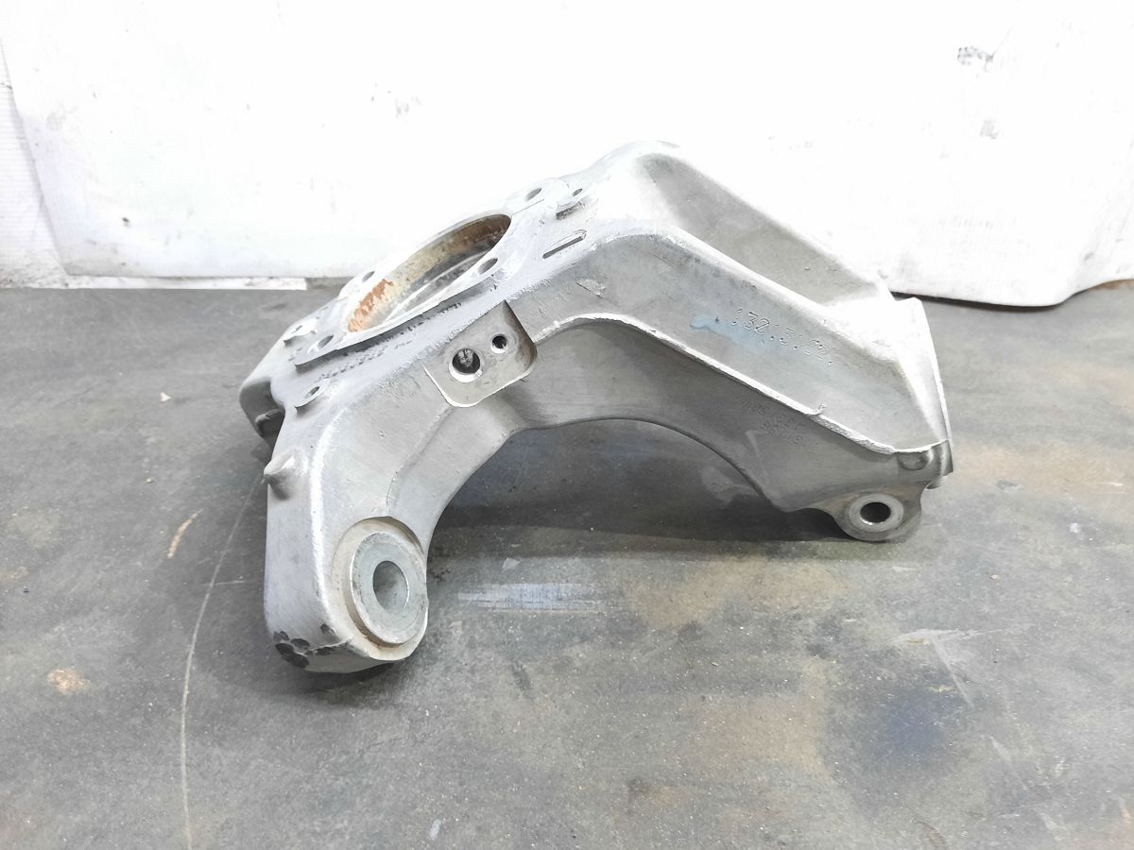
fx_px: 819
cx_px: 567
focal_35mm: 25
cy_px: 425
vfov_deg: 54.9
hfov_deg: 69.4
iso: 320
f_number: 2
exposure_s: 1/25
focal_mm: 4.6
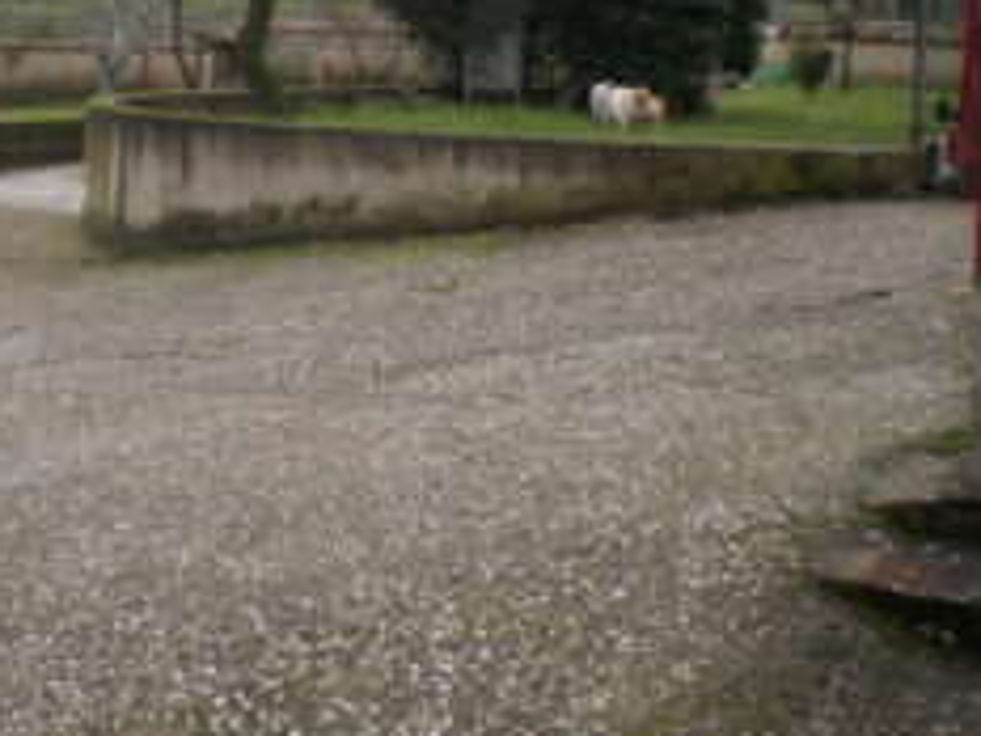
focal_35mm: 62
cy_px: 250
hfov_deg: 30.8
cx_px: 283
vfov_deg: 23.6
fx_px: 1757
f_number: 3.1
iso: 100
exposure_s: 1/320
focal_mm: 6.3
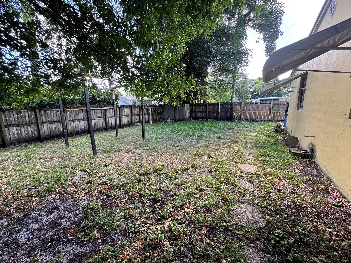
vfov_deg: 85.7
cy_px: 132
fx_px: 142
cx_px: 176
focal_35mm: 14
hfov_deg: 102.1
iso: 50
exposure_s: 1/99
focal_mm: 2.22
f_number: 2.2
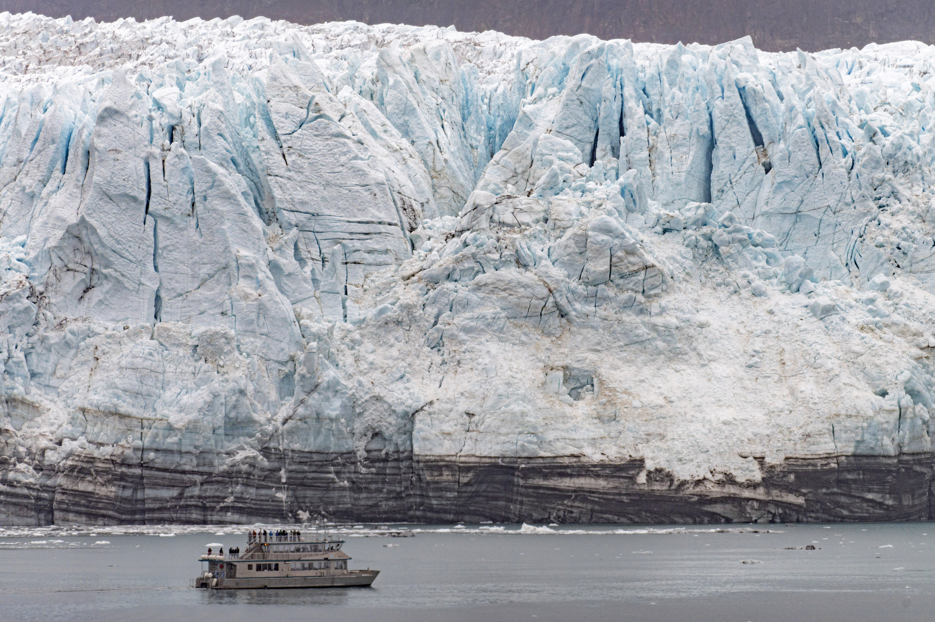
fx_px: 7267
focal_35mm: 280
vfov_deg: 4.9
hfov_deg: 7.4
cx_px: 468
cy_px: 311
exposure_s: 1/320
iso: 400
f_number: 8
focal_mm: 280
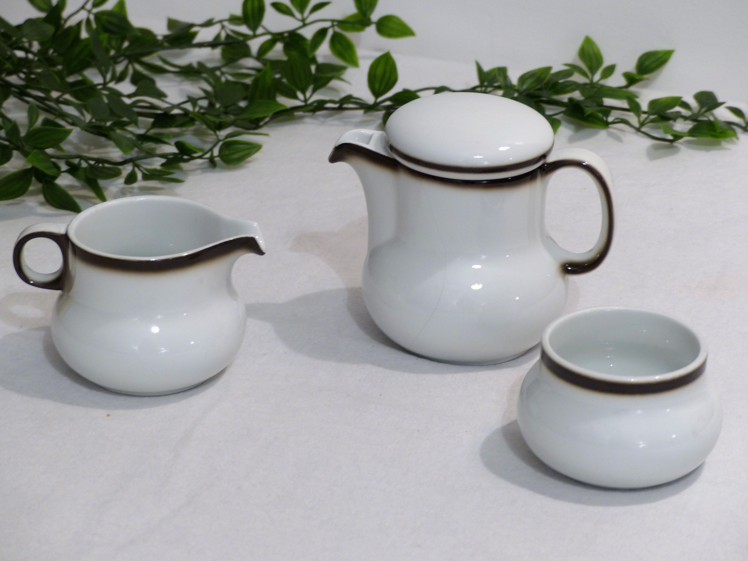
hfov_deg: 18.0
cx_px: 374
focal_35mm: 109
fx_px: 2355
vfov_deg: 13.6
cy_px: 280
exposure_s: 1/8
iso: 125
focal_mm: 19.6
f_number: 2.8
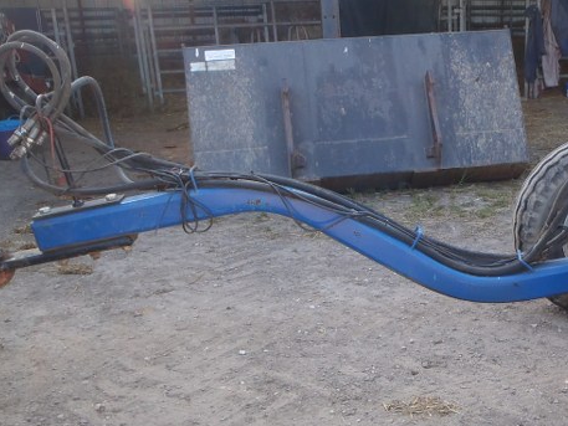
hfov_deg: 37.8
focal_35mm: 49
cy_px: 312
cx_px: 433
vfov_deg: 29.3
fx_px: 804
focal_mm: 5
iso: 80
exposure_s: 1/80
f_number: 4.5
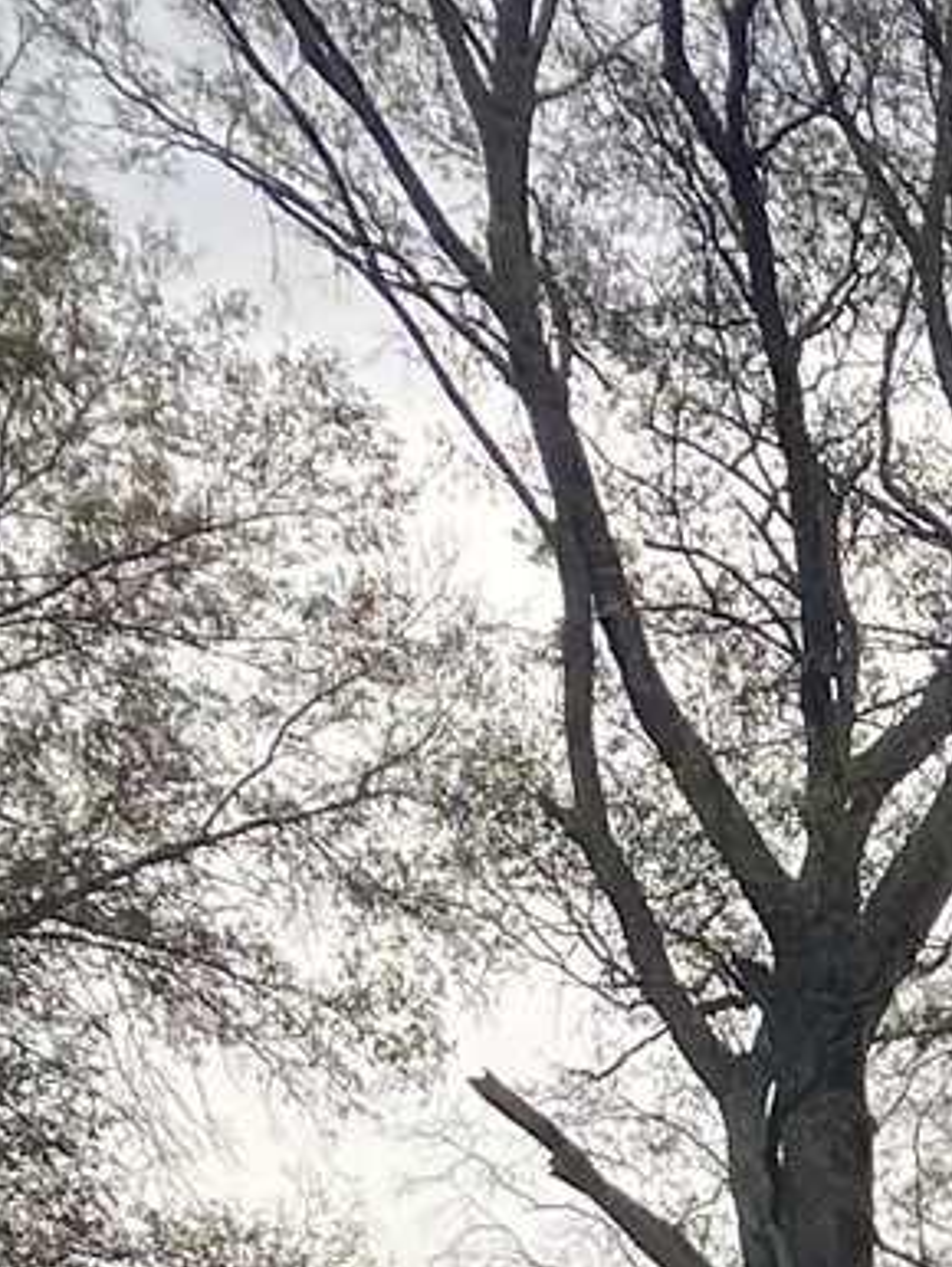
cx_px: 2587
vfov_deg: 10.5
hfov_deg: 8.4
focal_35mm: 155
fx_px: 5677
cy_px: 3299
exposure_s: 1/606
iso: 32
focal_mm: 4.25
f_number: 1.8
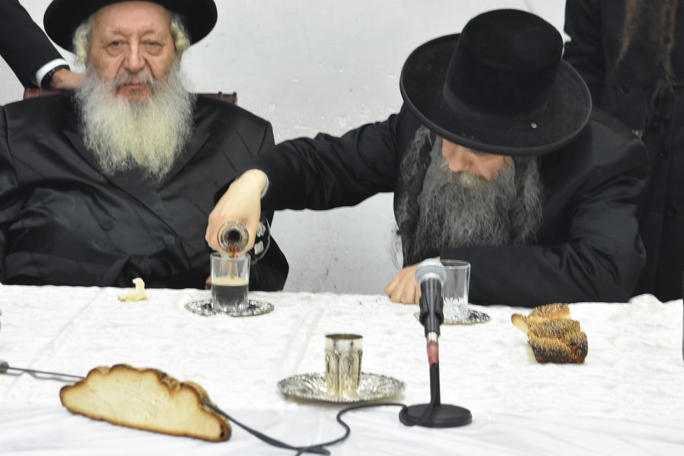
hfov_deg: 9.9
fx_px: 3951
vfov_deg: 6.6
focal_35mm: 208
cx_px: 326
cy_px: 142
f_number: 5.6
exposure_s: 1/60
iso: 1600
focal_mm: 100
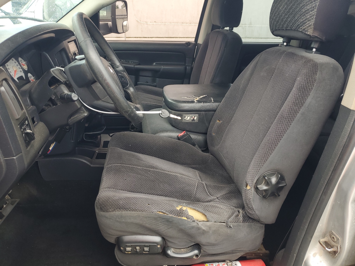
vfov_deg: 53.1
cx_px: 178
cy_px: 133
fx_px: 267
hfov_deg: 67.3
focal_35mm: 26
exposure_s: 1/200
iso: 50
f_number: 1.5
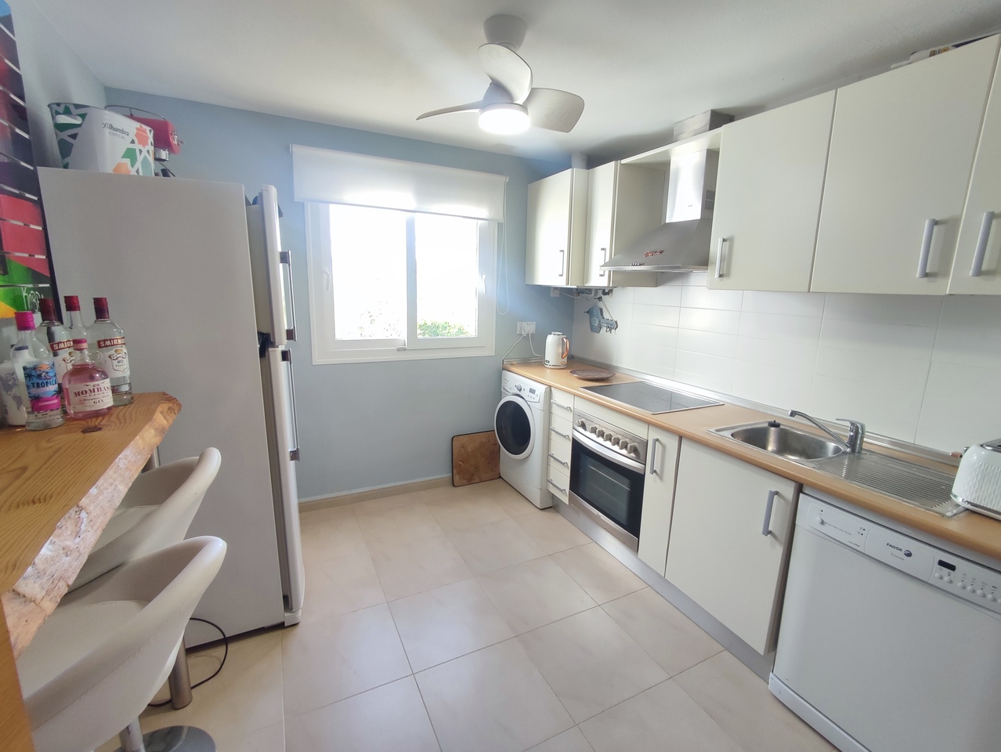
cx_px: 500
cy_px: 376
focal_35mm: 16
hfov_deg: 94.5
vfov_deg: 78.2
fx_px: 463
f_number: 2.2
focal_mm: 1.65
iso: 68
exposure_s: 1/50
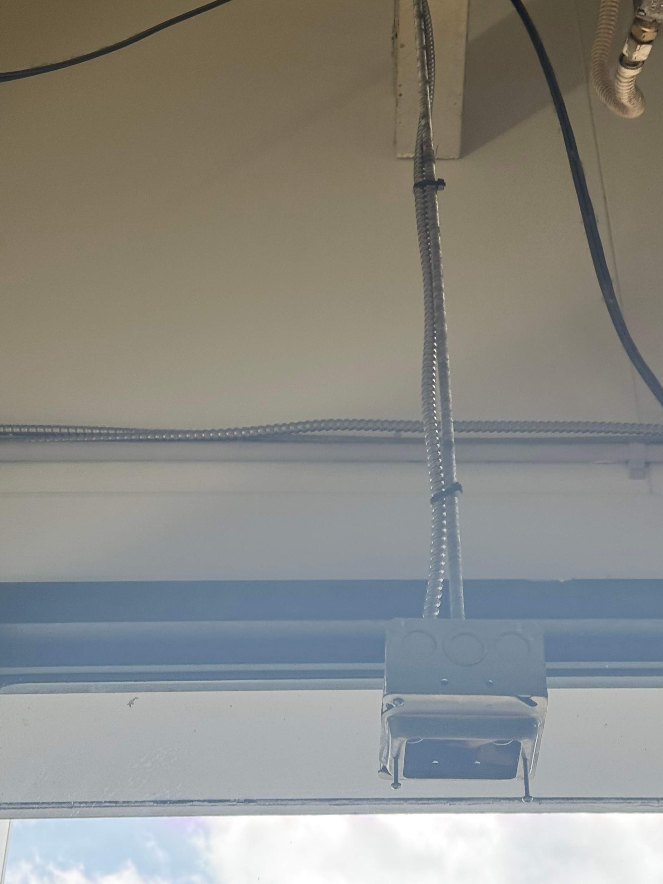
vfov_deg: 28.1
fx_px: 1762
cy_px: 344
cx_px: 437
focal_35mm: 69
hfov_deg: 21.2
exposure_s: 1/233
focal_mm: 6.76
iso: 100
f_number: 1.78
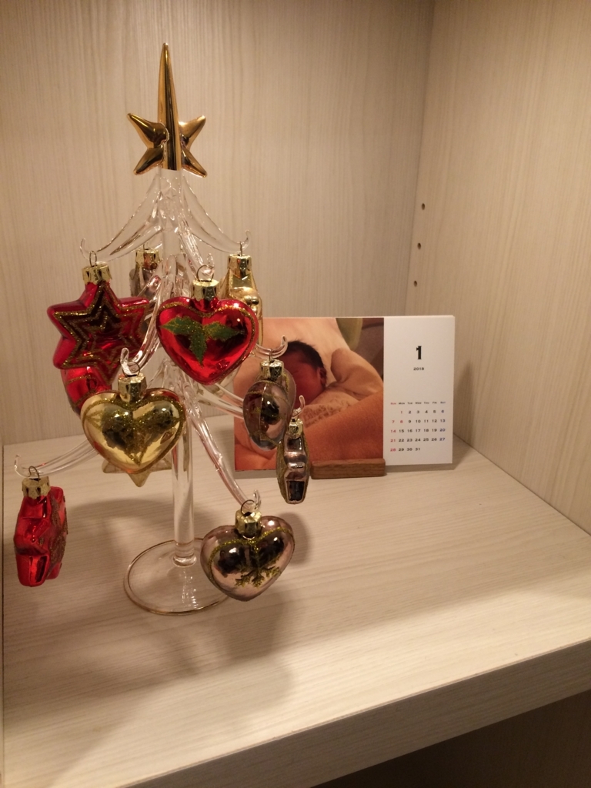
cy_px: 394
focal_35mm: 29
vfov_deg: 61.7
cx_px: 296
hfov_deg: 48.2
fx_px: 660
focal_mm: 4.15
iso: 125
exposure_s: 1/30
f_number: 2.2
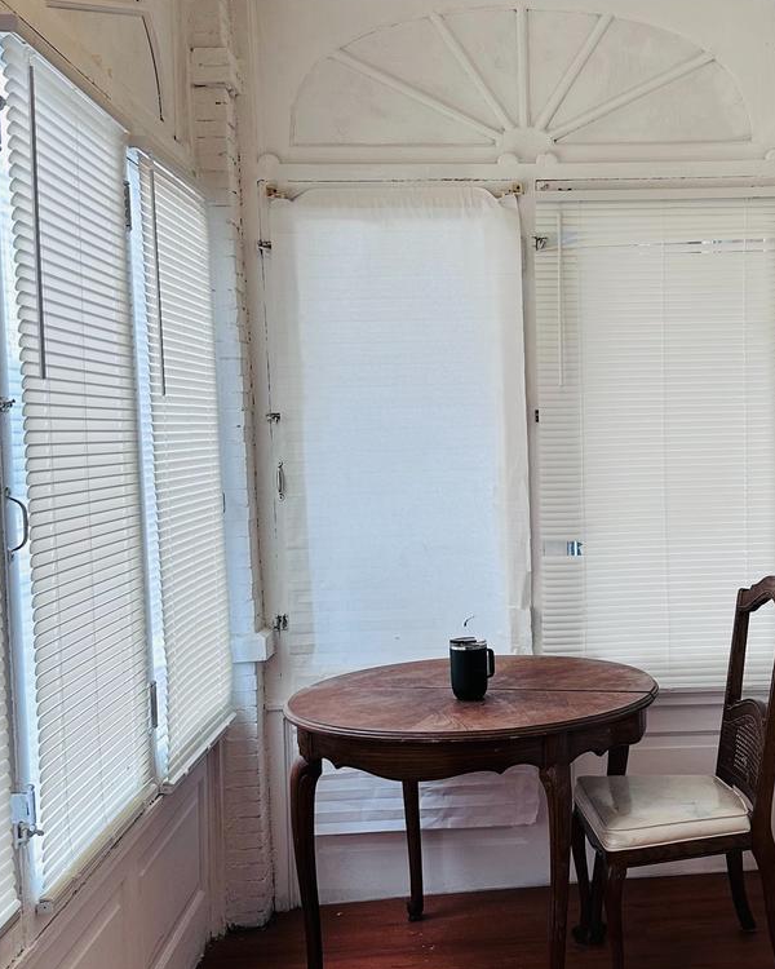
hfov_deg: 31.0
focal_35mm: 48
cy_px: 508
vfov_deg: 38.8
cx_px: 567
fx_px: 1376
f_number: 1.78
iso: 125
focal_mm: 6.86
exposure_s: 1/120
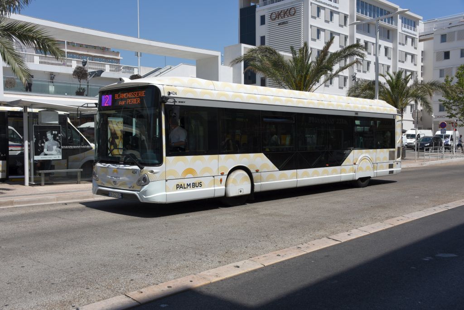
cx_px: 232
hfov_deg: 53.1
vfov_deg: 36.9
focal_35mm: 36
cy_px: 155
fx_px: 464
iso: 100
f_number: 9
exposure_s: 1/320
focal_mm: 36
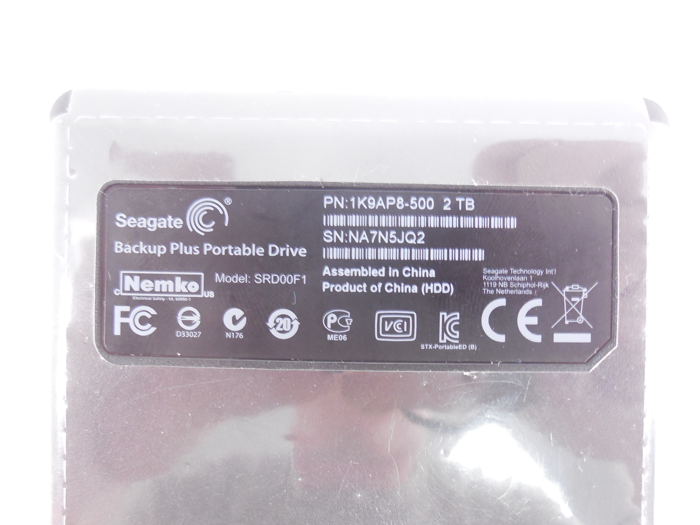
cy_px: 262
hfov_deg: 67.3
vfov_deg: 53.1
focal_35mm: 26
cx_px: 350
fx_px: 526
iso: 400
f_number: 3.5
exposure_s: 1/6
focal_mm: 4.6
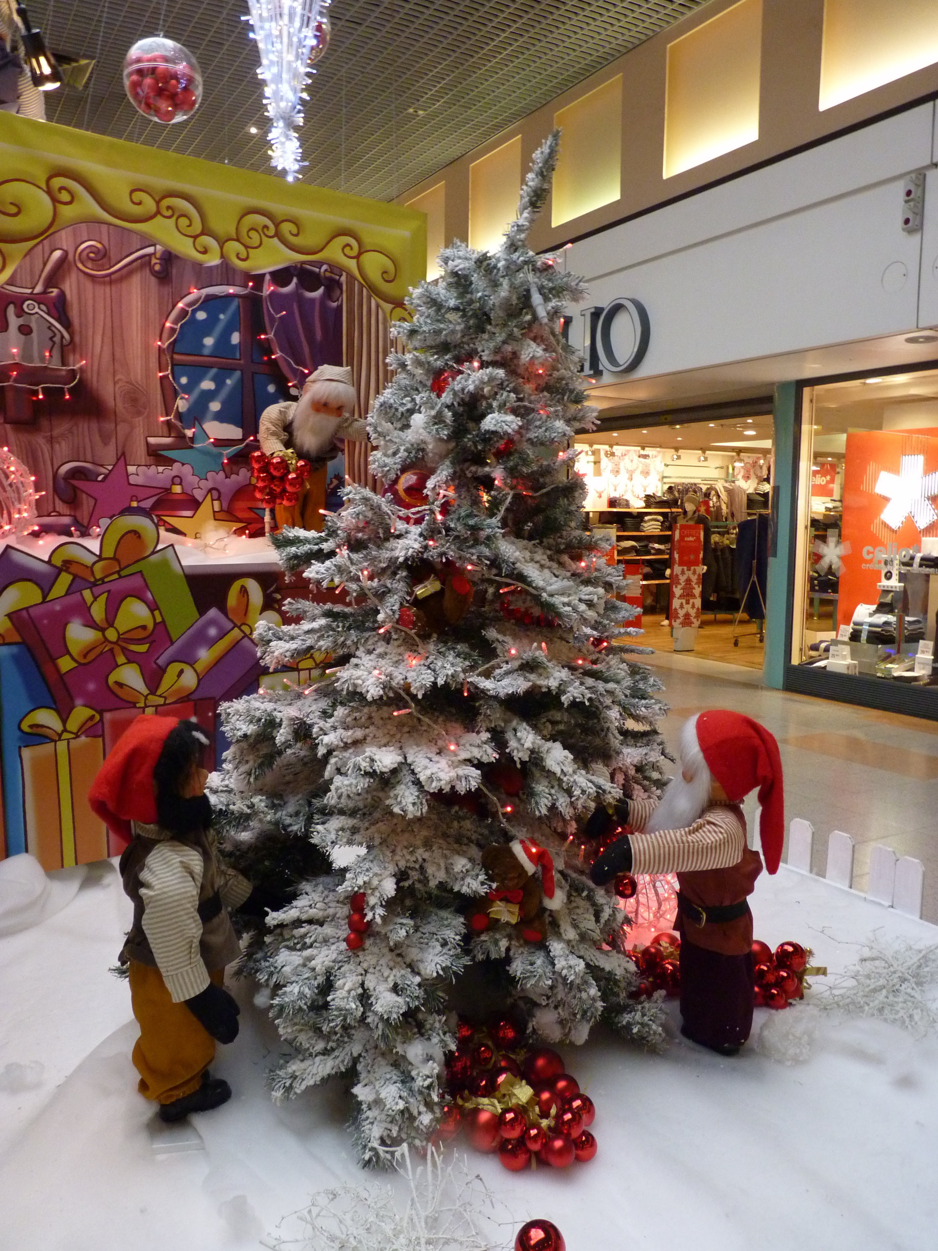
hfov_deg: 51.4
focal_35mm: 27
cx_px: 469
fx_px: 976
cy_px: 626
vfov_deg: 65.3
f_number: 2.8
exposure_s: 1/60
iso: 400
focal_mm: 4.8
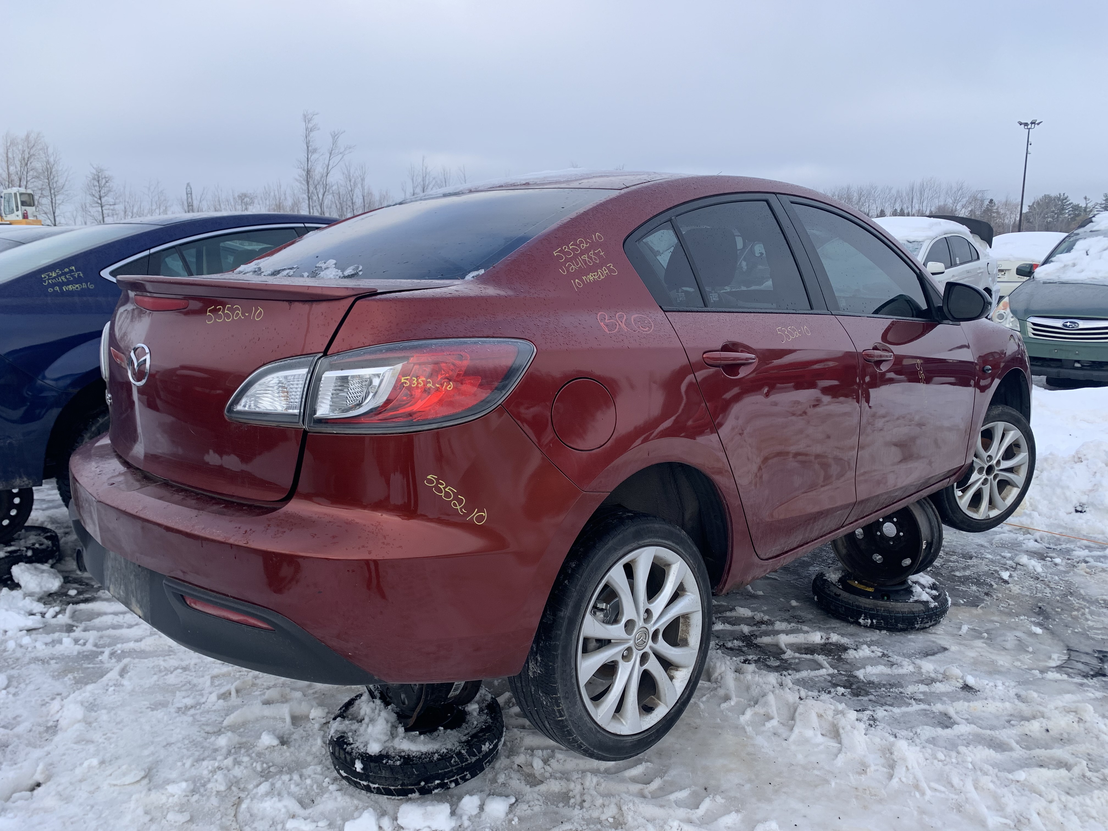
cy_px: 416
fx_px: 832
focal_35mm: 26
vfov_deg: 53.1
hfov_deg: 67.3
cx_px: 554
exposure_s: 1/678
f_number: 1.8
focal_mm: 4.25
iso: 25
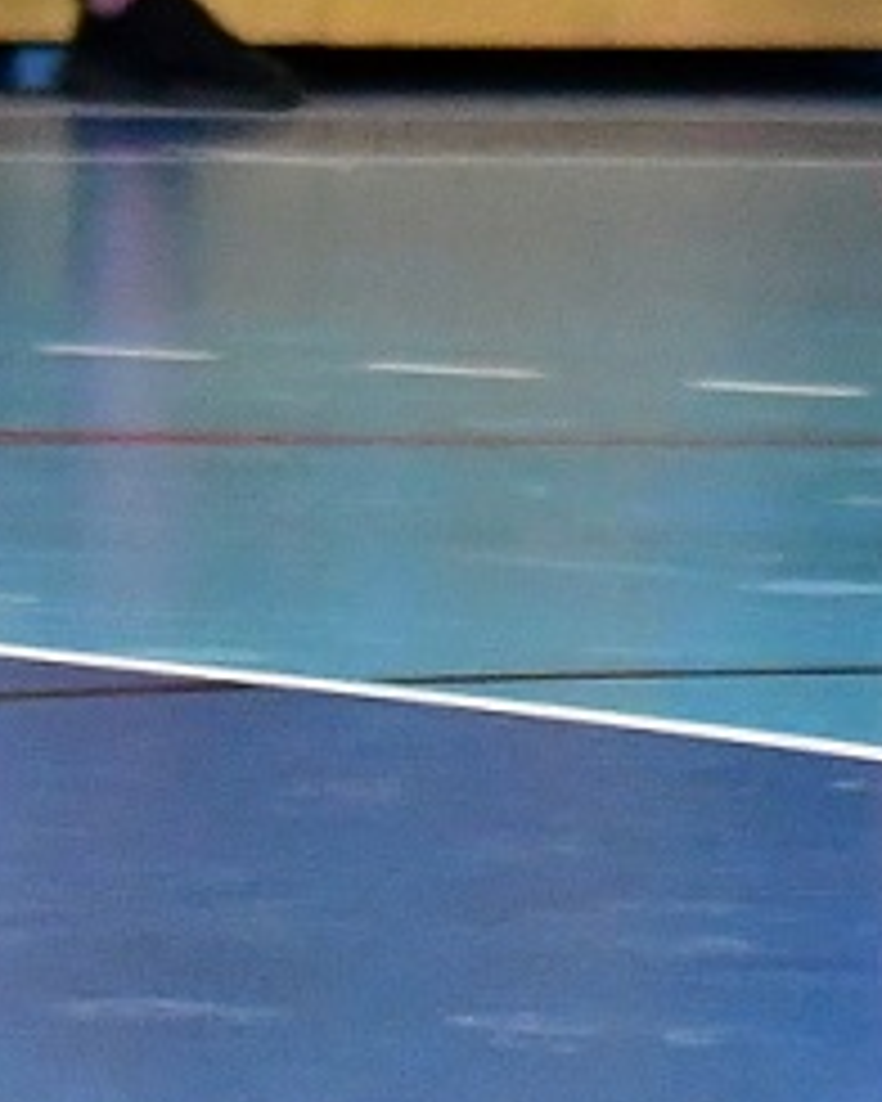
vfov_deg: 3.0
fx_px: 20981
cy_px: -1115
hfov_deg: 2.4
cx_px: 1696
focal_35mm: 643
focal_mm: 70
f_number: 2.8
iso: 3200
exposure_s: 1/800
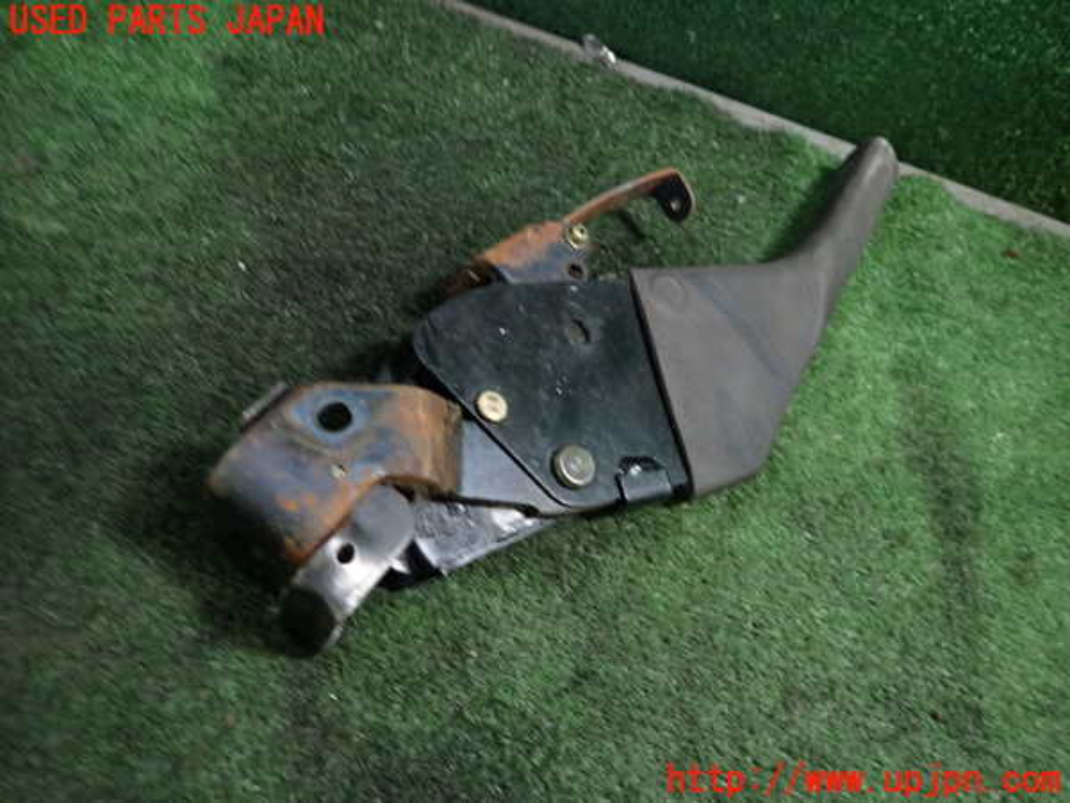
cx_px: 535
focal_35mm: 25
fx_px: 773
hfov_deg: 69.4
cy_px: 402
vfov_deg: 54.9
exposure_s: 1/30
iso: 200
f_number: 2
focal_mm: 4.5
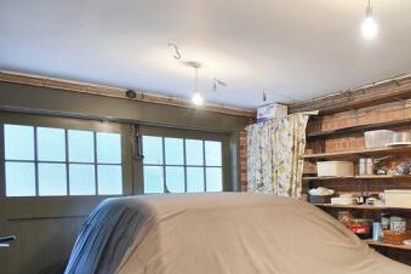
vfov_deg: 43.8
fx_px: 331
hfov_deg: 56.1
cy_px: 198
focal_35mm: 29
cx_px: 361
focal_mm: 10
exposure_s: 1/15
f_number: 4.5
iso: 250
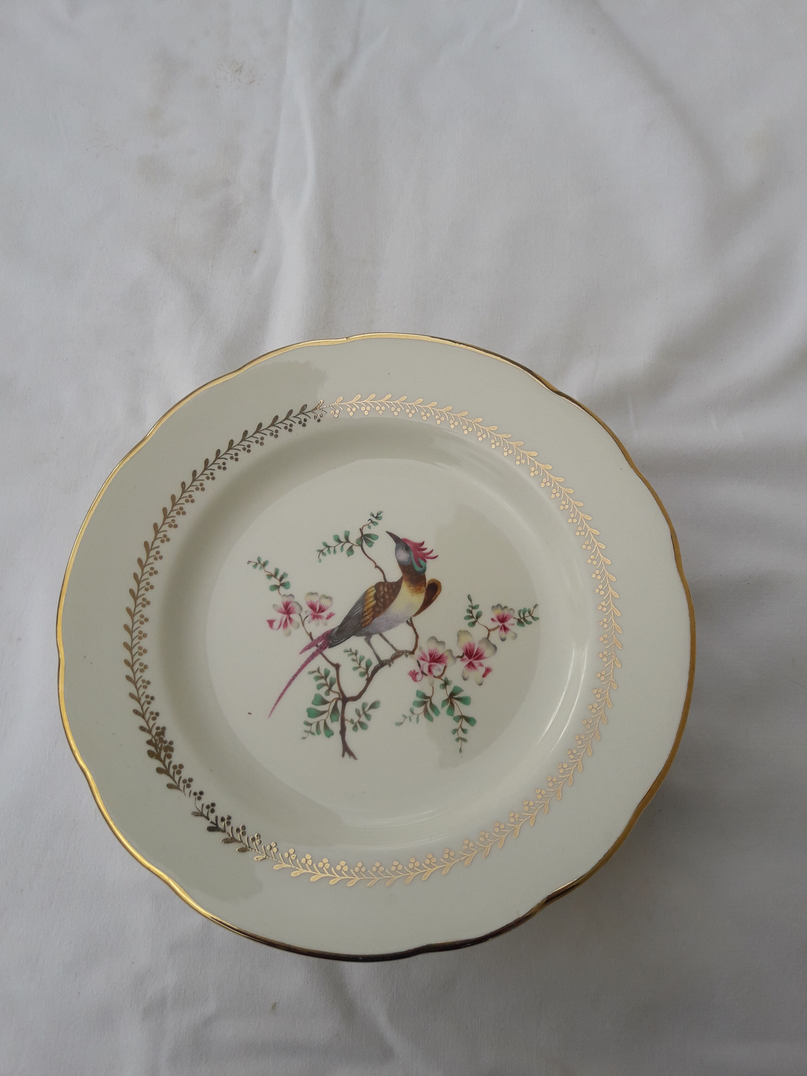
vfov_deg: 63.4
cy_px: 538
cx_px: 404
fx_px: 870
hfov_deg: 49.7
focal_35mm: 28
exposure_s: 1/736
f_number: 1.9
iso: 40
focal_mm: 3.7
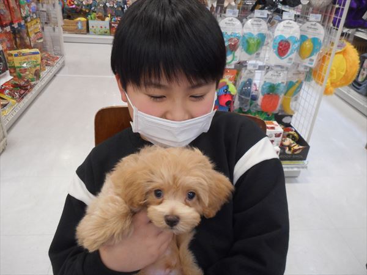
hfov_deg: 61.7
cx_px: 184
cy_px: 138
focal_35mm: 29
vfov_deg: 48.2
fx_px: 307
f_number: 4
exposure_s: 1/30
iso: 320
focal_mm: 5.2
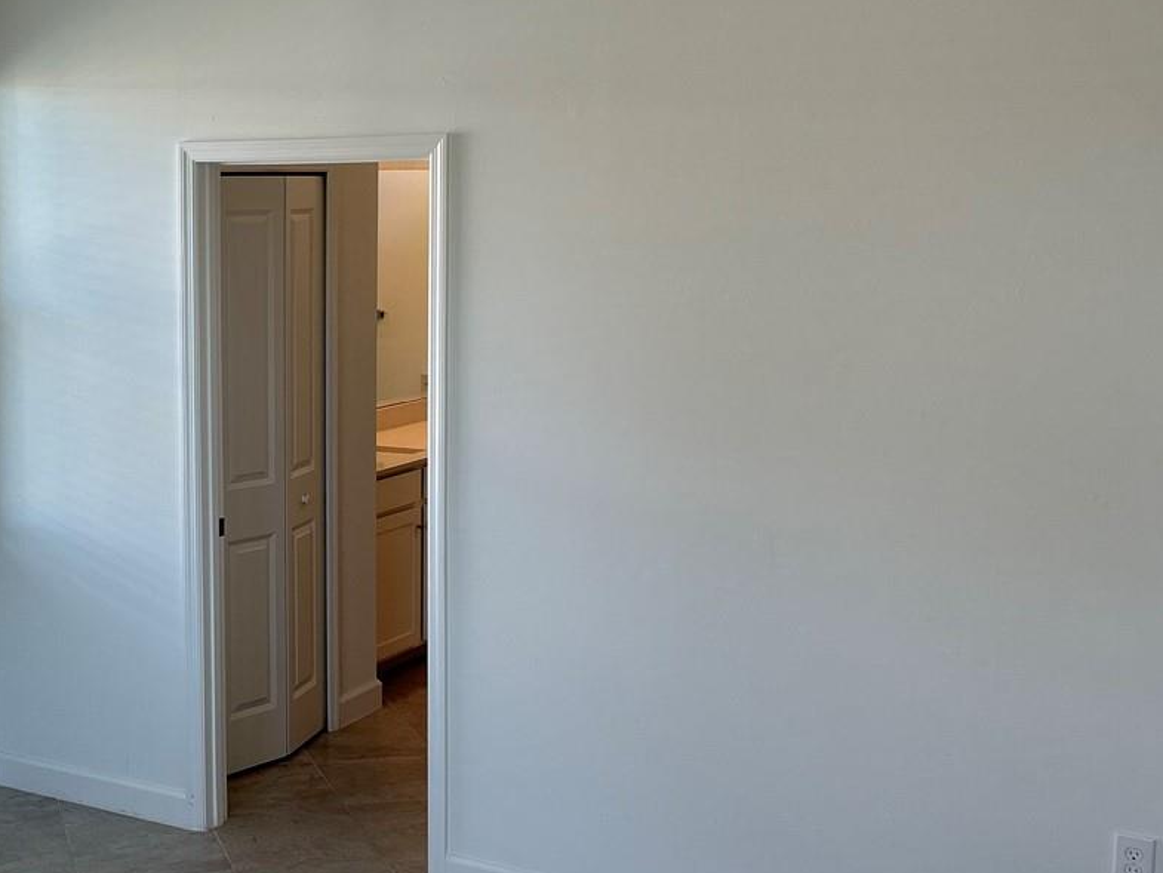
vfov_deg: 27.5
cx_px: 184
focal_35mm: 53
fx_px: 1781
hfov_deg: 34.7
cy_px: 421
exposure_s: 1/180
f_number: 1.5
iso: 40
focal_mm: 5.7
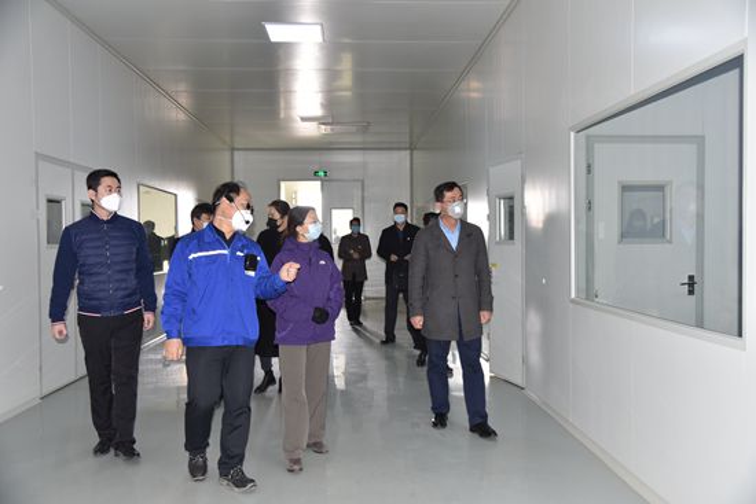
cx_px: 378
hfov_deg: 60.3
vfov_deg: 42.3
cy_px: 252
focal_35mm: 31
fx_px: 651
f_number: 4.5
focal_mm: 31
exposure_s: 1/80
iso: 800
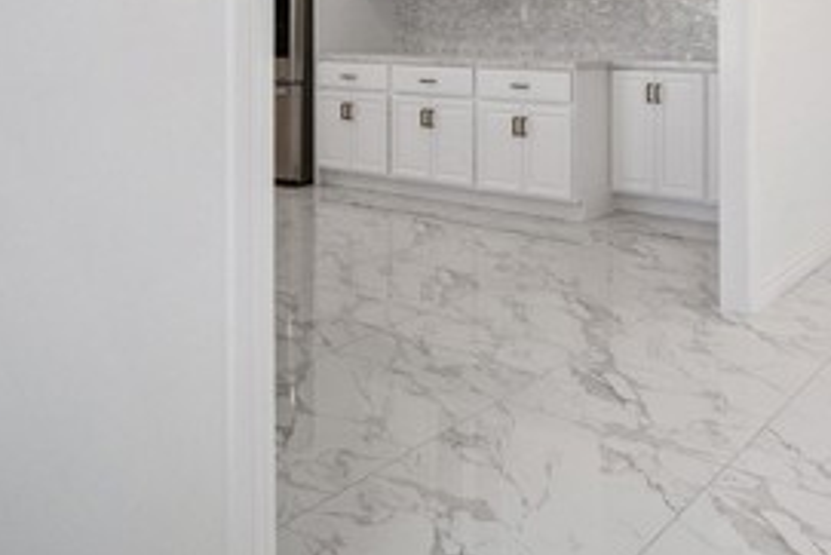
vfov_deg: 36.5
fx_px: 762
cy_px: 18
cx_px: 785
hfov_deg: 49.3
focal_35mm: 33
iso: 160
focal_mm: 9
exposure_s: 1/20
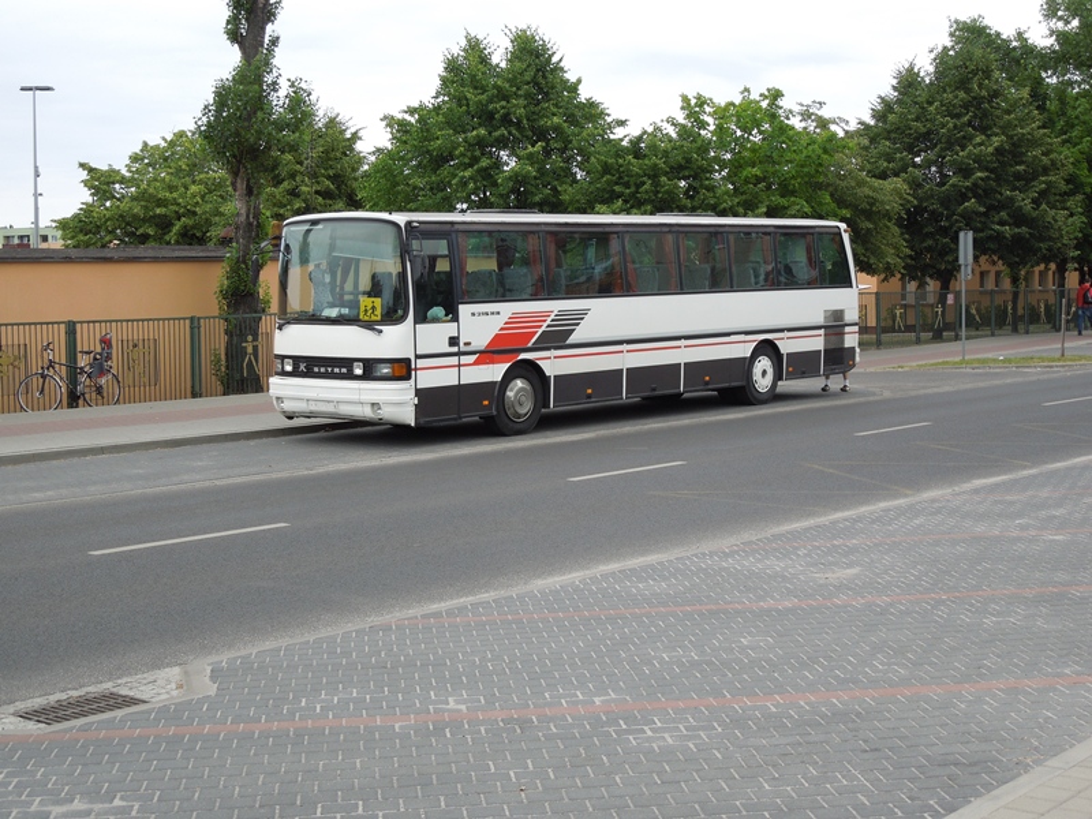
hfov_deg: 35.5
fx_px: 1703
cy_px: 410
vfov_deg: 27.0
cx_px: 546
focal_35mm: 54
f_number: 4.2
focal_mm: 9.8
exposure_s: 1/250
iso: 100
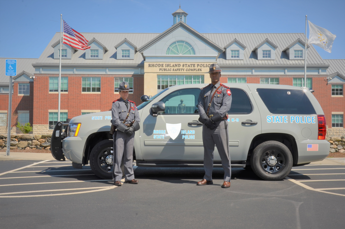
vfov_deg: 29.7
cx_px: 172
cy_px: 114
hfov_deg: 43.7
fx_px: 430
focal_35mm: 45
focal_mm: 30
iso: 100
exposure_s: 1/60
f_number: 22
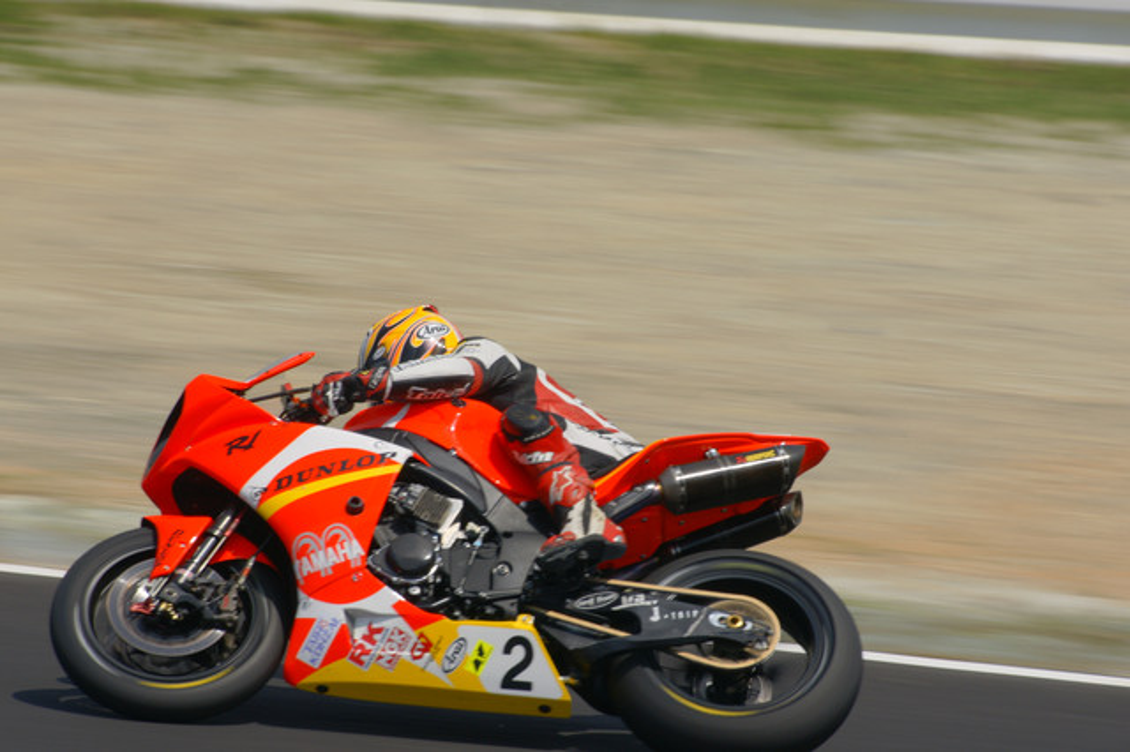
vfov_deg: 1.8
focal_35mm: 750
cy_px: 376
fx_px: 23529
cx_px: 565
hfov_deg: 2.8
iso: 200
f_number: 20
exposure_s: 1/250
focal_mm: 500
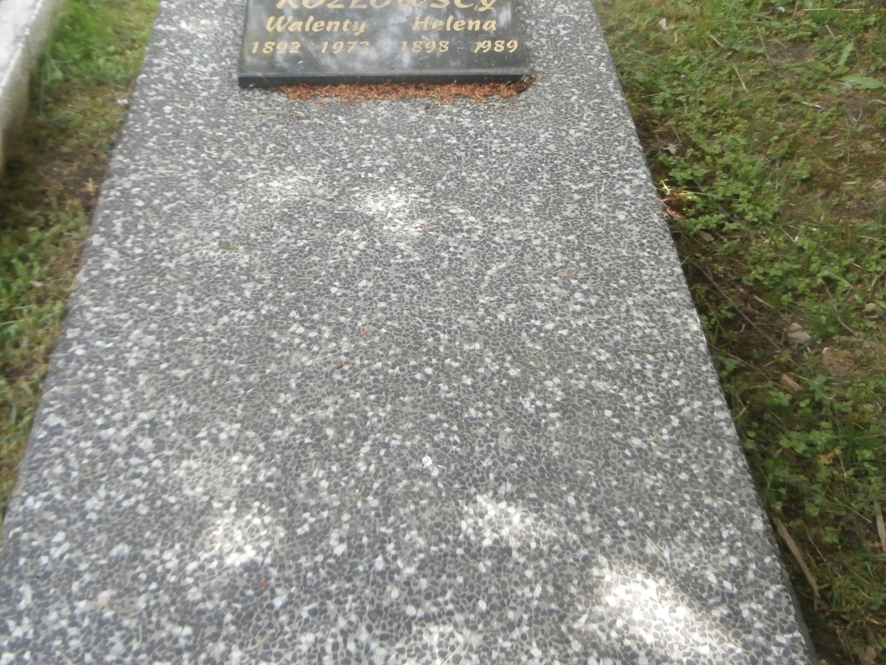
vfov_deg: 33.3
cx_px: 381
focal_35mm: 43
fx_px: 1101
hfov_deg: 43.7
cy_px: 213
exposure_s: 1/100
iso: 100
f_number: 3
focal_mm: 4.2
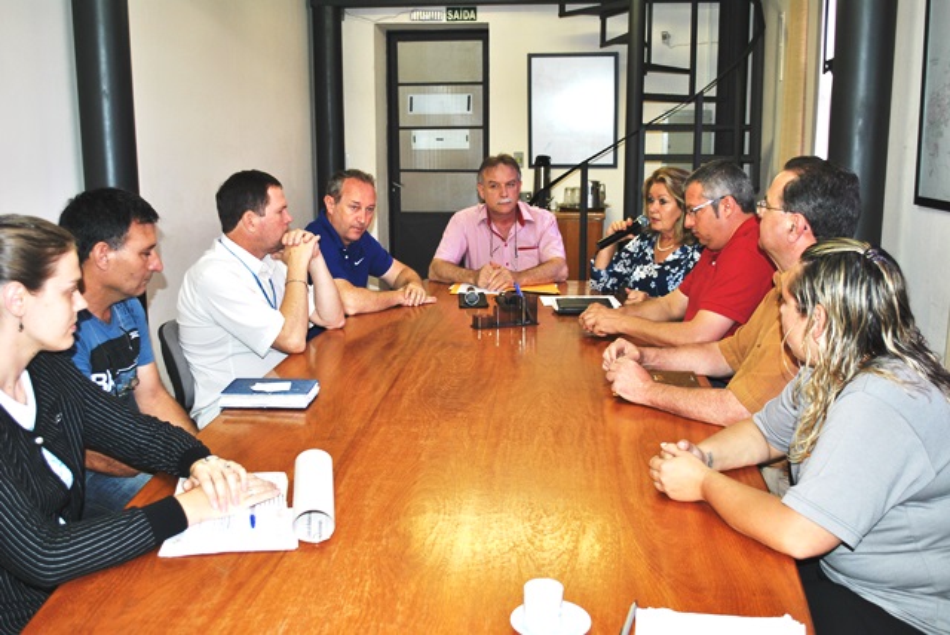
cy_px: 318
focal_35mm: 36
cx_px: 475
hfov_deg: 53.1
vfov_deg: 36.9
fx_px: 951
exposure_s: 1/60
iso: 200
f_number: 4
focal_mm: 24
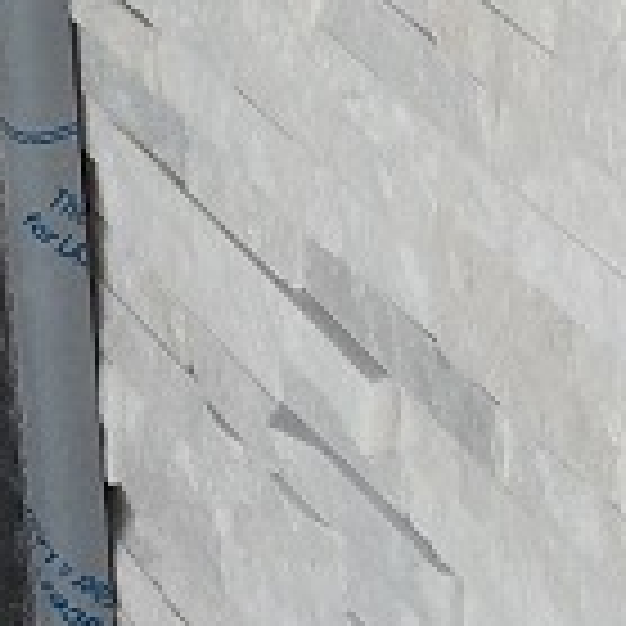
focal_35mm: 221
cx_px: 594
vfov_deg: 7.6
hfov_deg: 7.9
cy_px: -603
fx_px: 4522
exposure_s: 1/1276
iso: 32
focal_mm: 4.15
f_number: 2.2
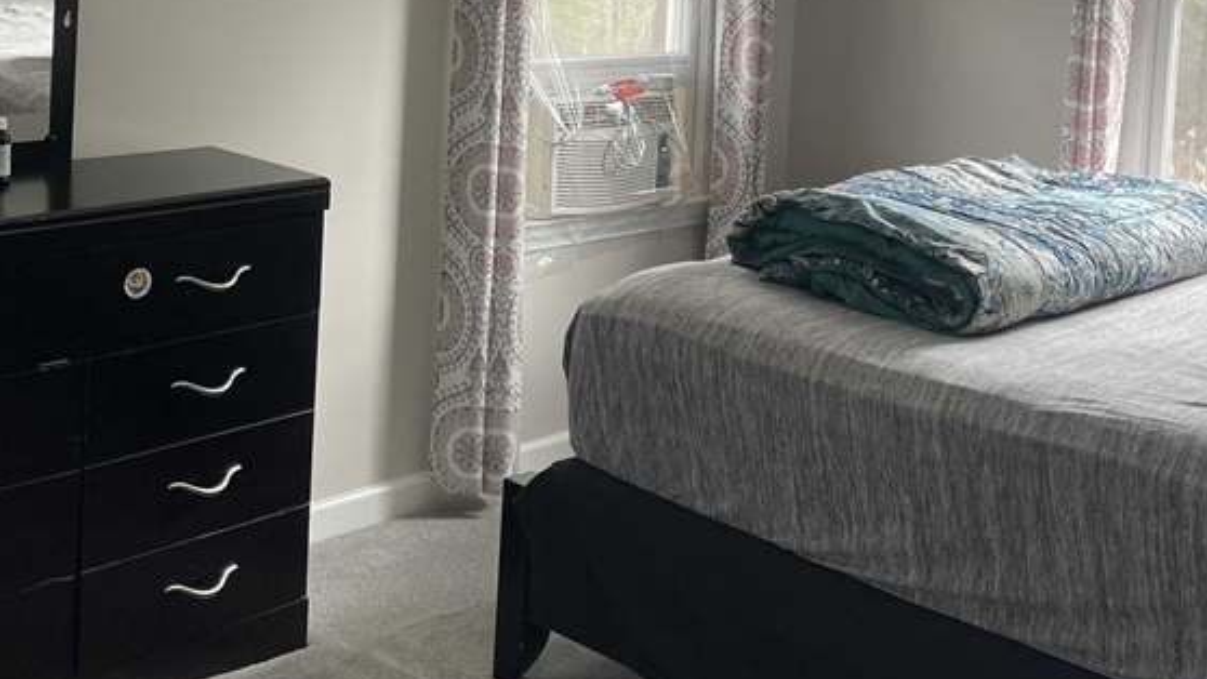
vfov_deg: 22.6
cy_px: 89
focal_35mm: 52
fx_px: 1664
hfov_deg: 39.9
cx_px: 586
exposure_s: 1/121
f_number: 1.6
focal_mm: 4.2
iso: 100
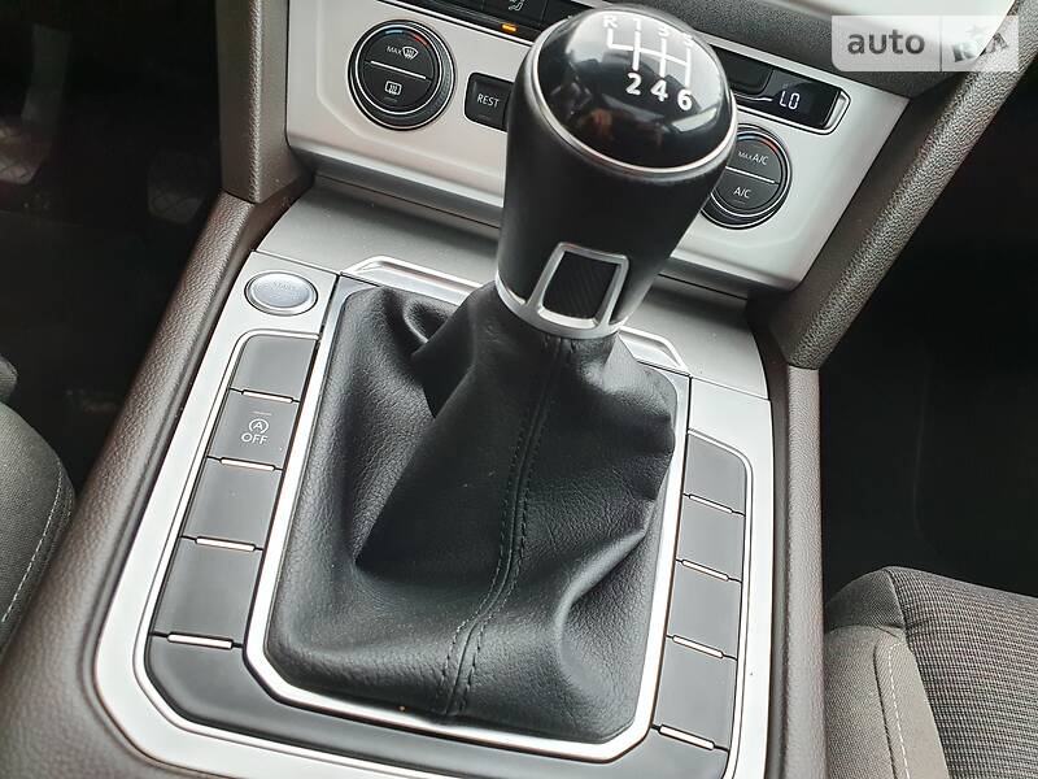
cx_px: 519
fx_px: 780
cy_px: 390
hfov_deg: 67.3
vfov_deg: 53.1
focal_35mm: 26
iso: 200
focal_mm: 4.3
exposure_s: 1/100
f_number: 2.4
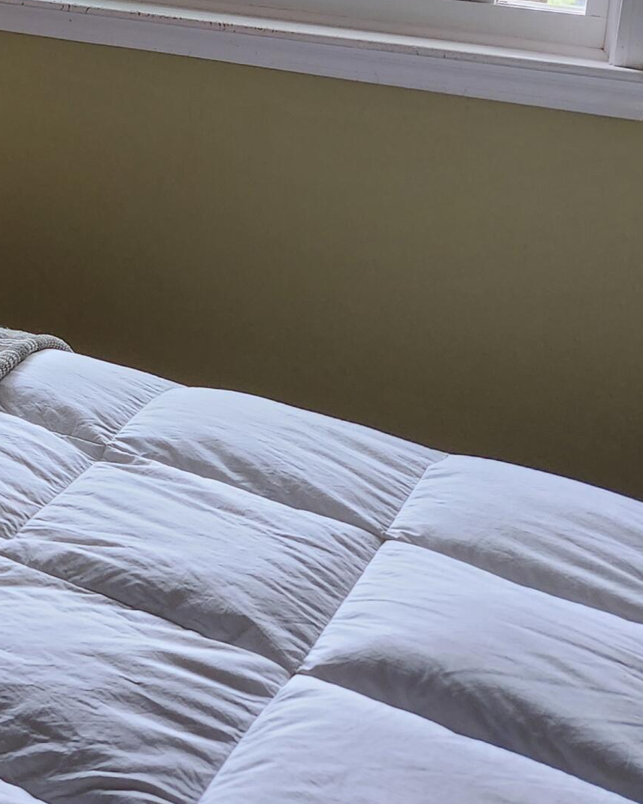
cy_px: 8
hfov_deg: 20.6
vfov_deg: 28.3
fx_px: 1499
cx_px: -332
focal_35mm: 63
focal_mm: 5.4
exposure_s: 1/120
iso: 400
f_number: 1.8
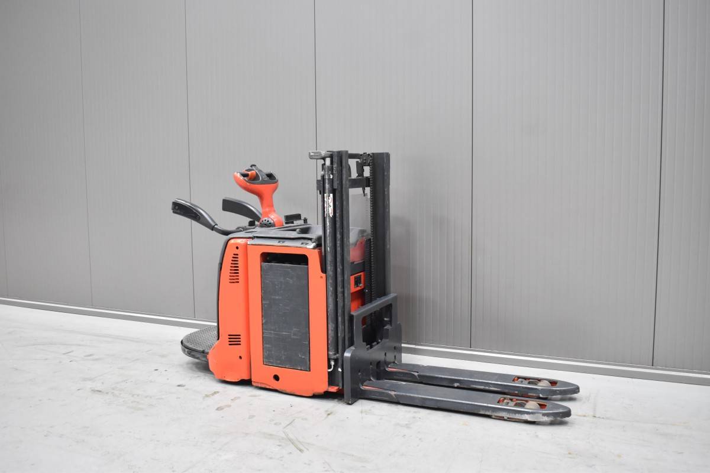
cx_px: 355
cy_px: 236
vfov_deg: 40.0
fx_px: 651
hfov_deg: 57.2
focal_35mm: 33
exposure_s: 1/40
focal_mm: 22
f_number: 4.5
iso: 1600
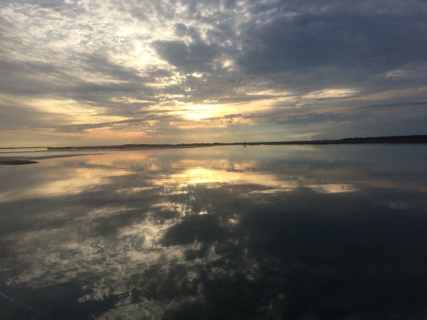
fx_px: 358
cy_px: 160
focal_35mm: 29
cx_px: 214
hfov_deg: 61.7
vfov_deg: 48.2
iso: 32
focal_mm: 4.15
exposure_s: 1/2283
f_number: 2.2
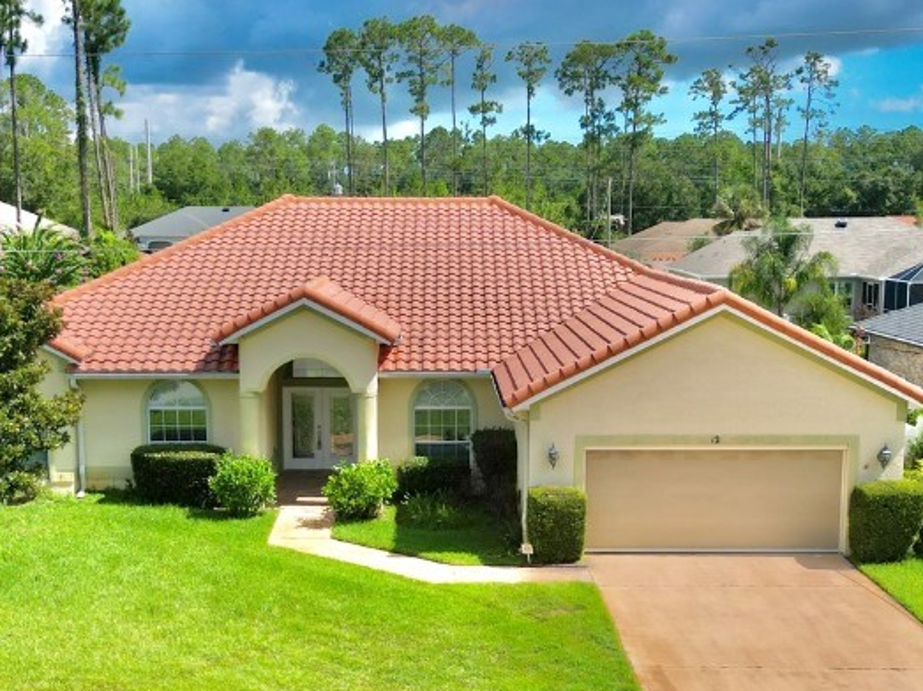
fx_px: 1253
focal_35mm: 47
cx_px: 441
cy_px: 418
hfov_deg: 40.4
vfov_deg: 30.8
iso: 120
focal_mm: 6.72
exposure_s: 1/4000
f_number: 1.7
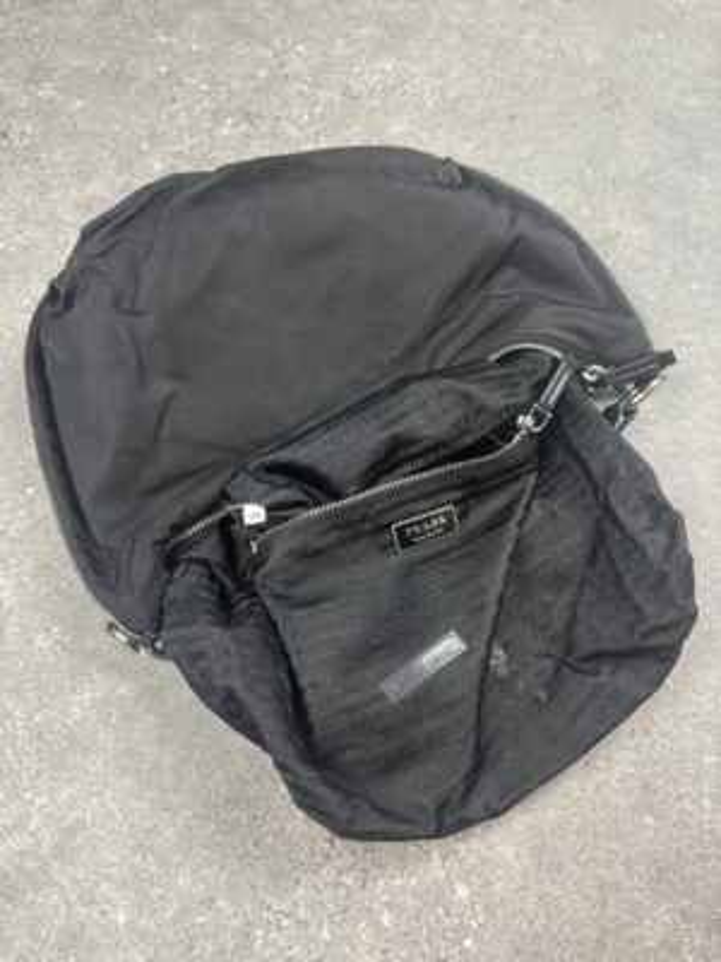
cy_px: 481
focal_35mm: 24
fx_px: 667
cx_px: 360
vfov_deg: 71.6
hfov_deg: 56.8
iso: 320
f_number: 1.78
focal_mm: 6.76
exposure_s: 1/50
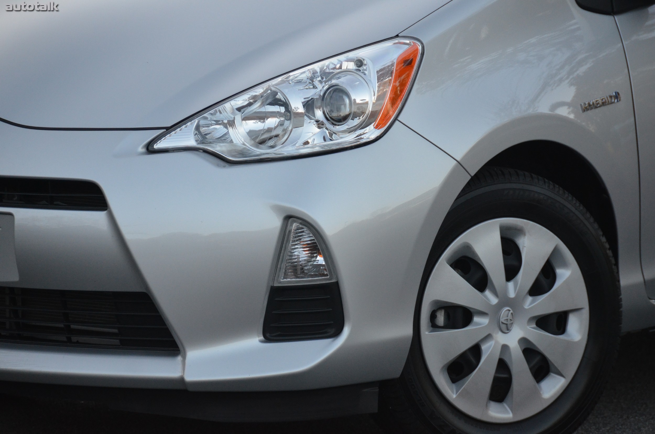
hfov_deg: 6.9
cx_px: 328
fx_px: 5447
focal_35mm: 300
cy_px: 217
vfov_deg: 4.6
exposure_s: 1/500
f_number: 5.6
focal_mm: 200
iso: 1600
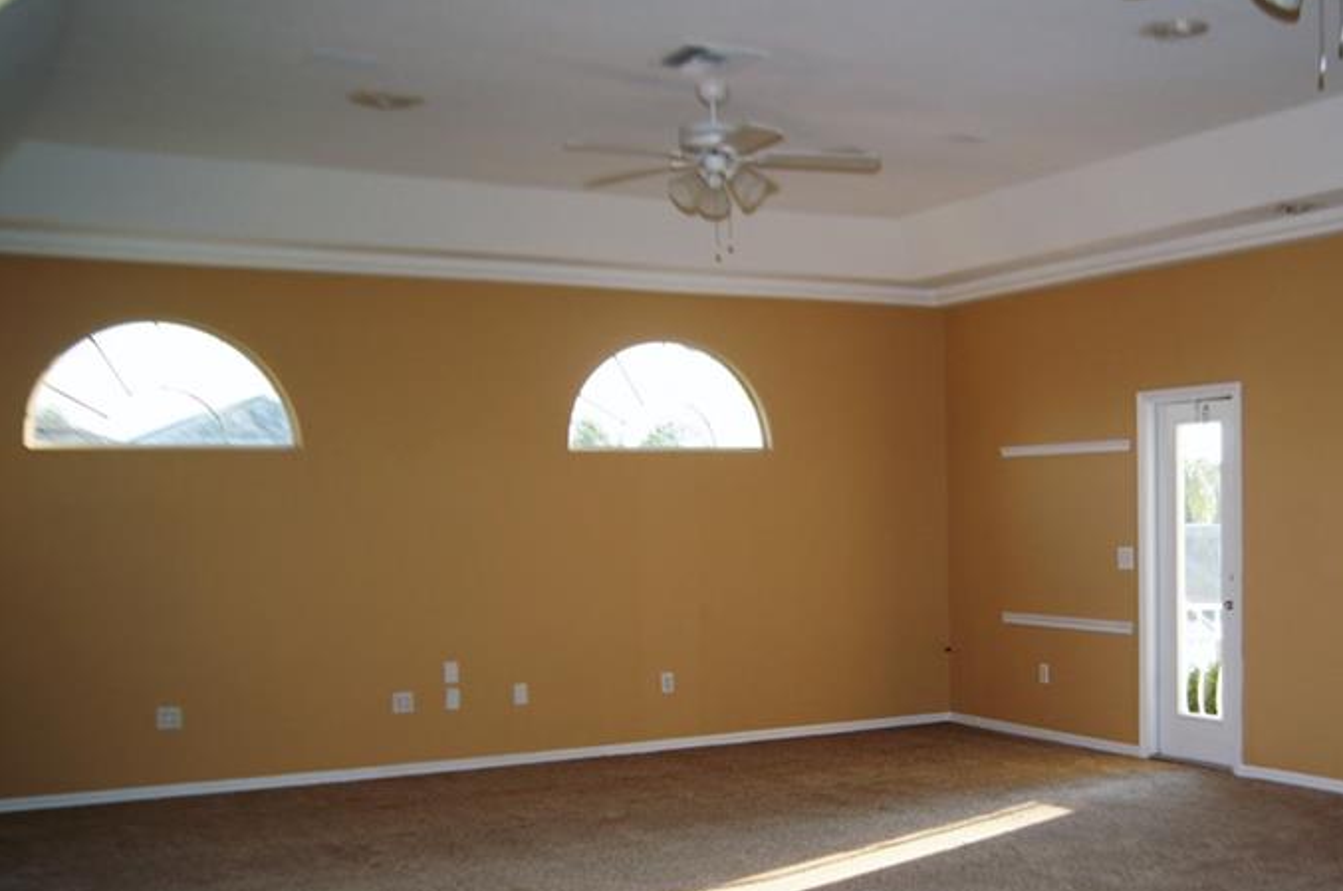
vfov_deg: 22.8
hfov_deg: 33.5
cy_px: 627
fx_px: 2197
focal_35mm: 59
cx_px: 948
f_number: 4.5
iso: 160
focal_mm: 26
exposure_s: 1/160
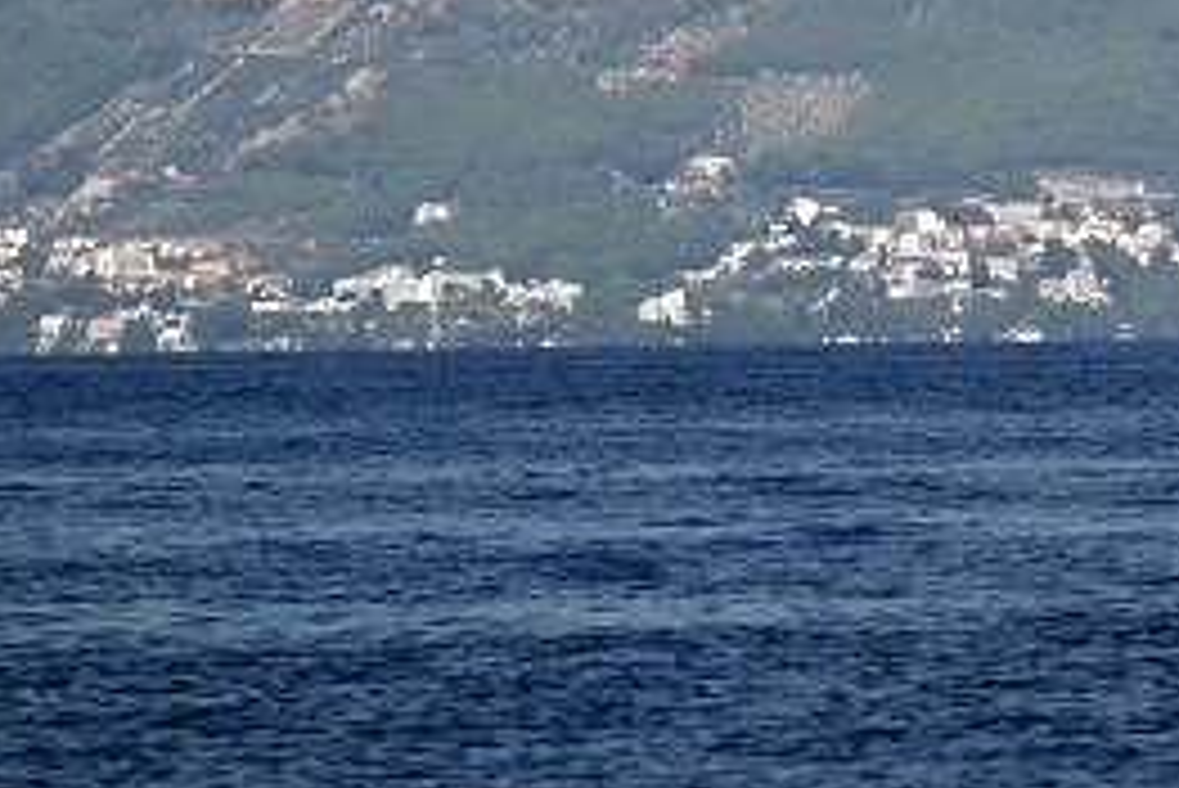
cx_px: 1341
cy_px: -561
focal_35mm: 554
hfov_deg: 3.7
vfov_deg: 2.5
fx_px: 18153
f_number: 4.8
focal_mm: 145
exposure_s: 1/1250
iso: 100
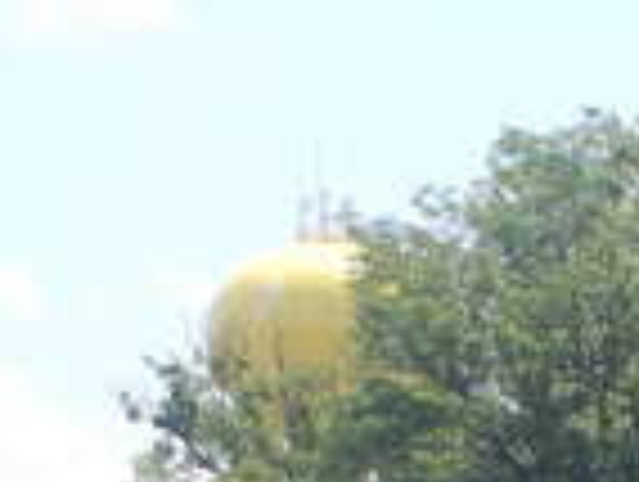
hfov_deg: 7.0
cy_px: 806
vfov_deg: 5.2
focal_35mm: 281
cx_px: 860
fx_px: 5196
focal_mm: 9
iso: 80
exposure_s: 1/320
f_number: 4.5
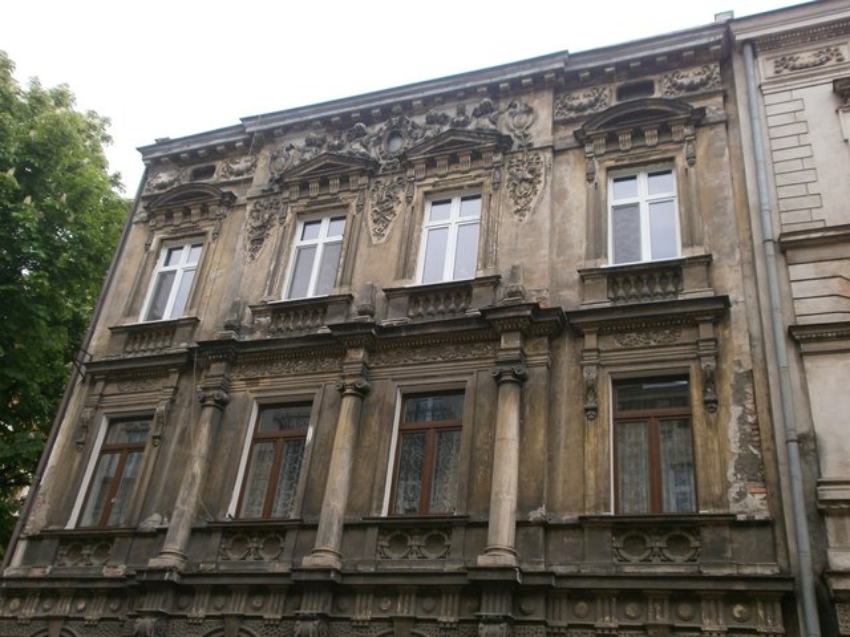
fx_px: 786
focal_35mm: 32
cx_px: 425
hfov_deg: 56.8
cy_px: 318
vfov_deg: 44.2
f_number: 3.1
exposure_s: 1/250
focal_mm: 5.8
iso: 100
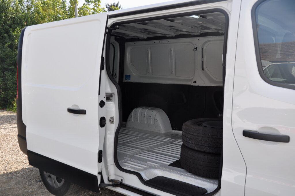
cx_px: 148
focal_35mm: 36
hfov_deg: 53.2
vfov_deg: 36.8
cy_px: 98
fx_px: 295
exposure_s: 1/200
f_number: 7.1
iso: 500
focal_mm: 24
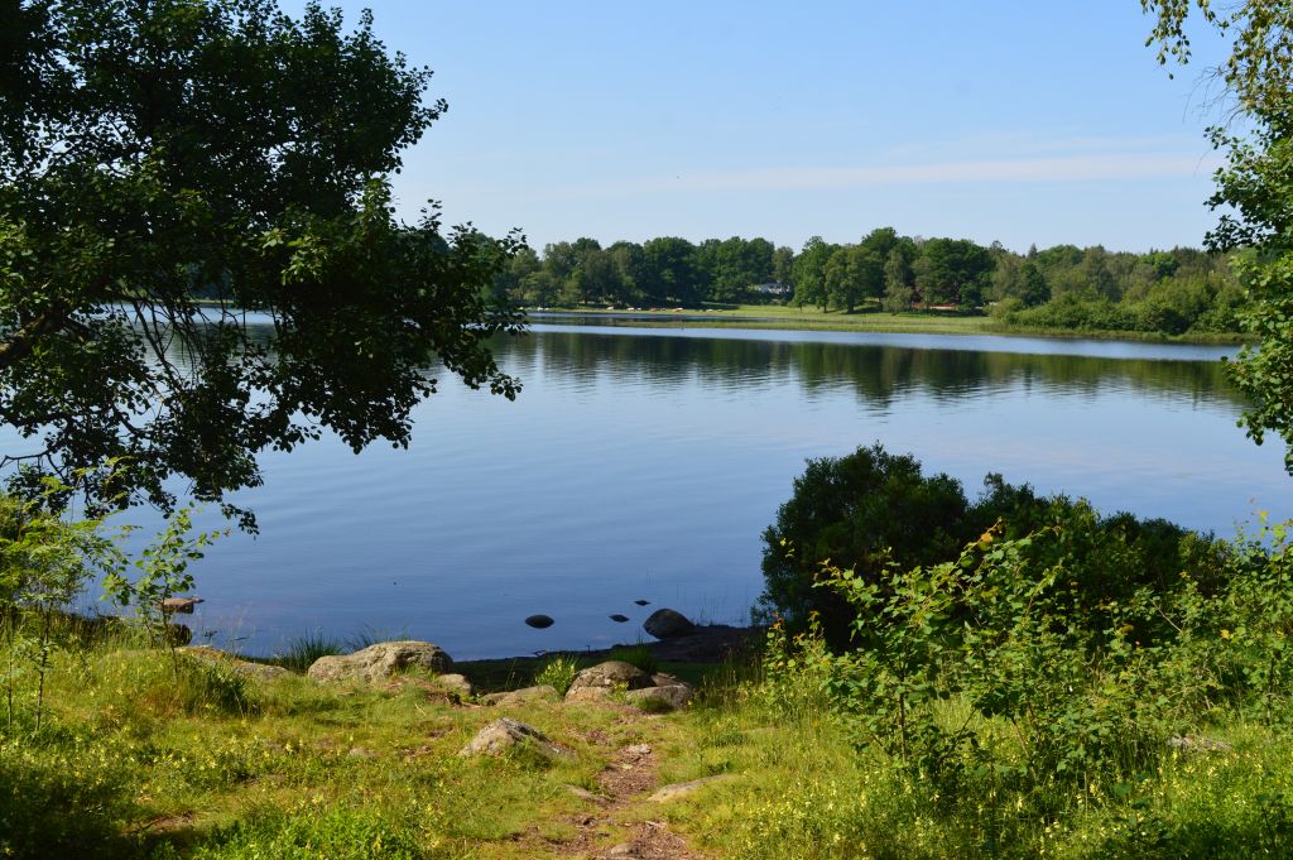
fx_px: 1453
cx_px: 646
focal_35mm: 40
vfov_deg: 33.0
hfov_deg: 48.0
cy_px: 430
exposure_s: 1/500
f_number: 11
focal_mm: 27
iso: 400
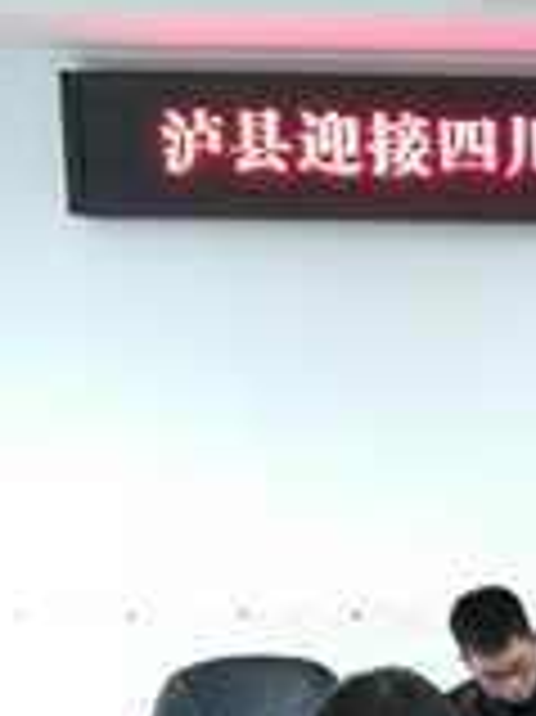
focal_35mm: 82
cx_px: 1104
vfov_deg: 23.1
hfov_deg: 14.6
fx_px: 1695
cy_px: 678
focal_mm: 3.83
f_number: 2.2
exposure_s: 1/25
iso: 400
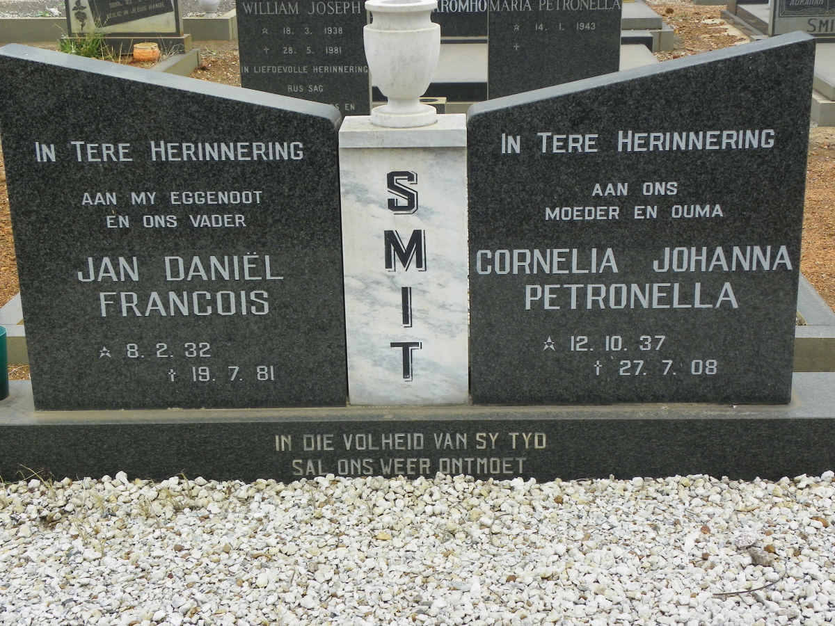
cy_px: 313
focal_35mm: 56
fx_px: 1351
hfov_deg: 34.3
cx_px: 418
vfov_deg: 26.1
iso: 64
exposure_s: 1/250
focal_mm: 9.9
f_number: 4.5
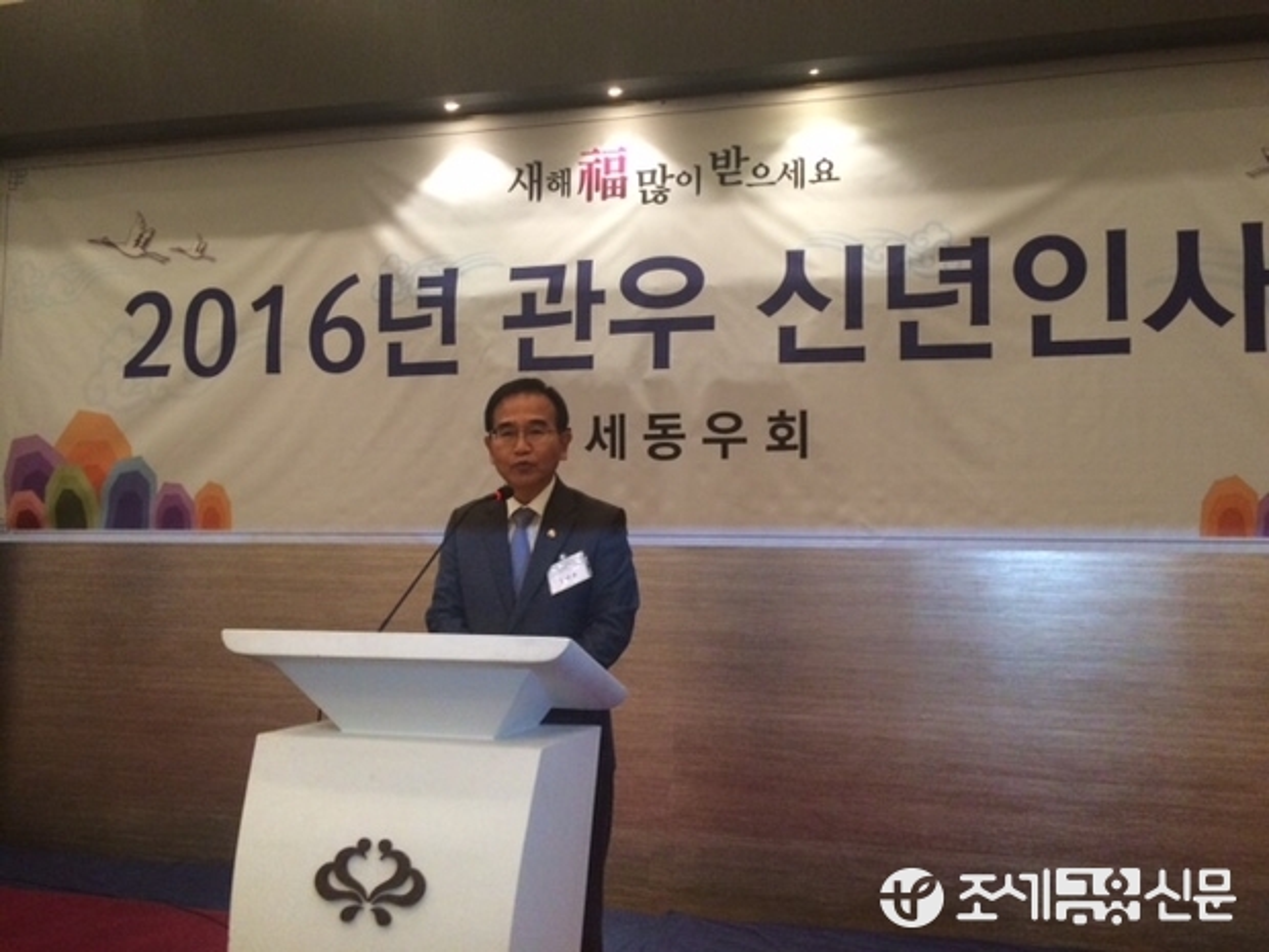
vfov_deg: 48.2
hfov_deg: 61.7
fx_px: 1063
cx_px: 634
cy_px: 476
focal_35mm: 29
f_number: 2.2
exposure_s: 1/30
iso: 200
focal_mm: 4.15
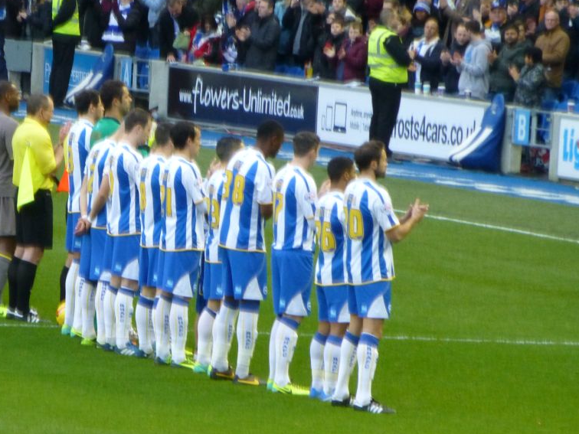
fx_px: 10253
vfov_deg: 2.4
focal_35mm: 613
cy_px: 211
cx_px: 123
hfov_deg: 3.2
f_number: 5.9
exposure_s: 1/50
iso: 400
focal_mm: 68.9
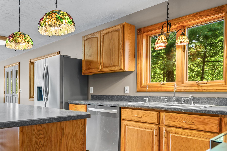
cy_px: 99
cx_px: 47
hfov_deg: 60.5
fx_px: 177
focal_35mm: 28
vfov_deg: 45.8
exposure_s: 1/5
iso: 100
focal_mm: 16
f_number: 4
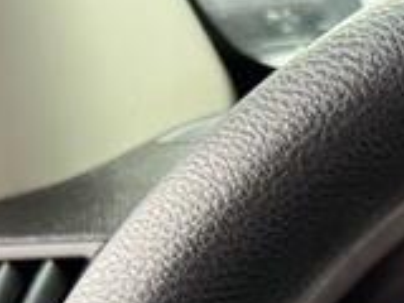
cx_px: 995
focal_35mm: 154
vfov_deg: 8.5
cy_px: 823
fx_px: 1797
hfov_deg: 10.8
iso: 200
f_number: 1.78
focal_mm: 6.76
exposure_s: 1/125
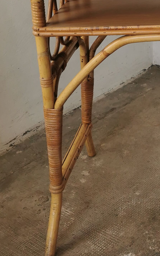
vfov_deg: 26.9
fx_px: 509
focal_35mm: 73
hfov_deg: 16.8
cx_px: 208
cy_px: 10
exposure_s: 1/106
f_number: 1.6
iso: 50
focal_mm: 5.56
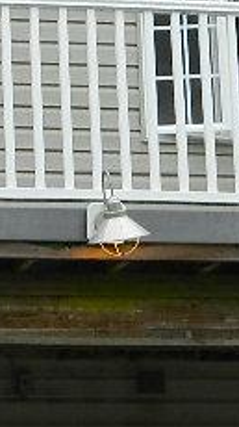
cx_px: -78
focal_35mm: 199
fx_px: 2247
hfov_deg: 6.0
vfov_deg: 10.8
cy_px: 117
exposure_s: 1/100
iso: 80
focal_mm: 7.3
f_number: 3.5
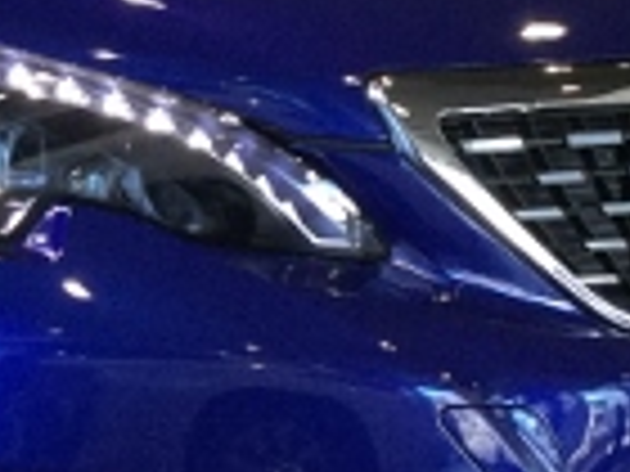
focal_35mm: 142
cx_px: -212
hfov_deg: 13.4
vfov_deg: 10.4
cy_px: 126
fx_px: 2584
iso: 40
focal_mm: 3.3
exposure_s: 1/30
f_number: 2.4
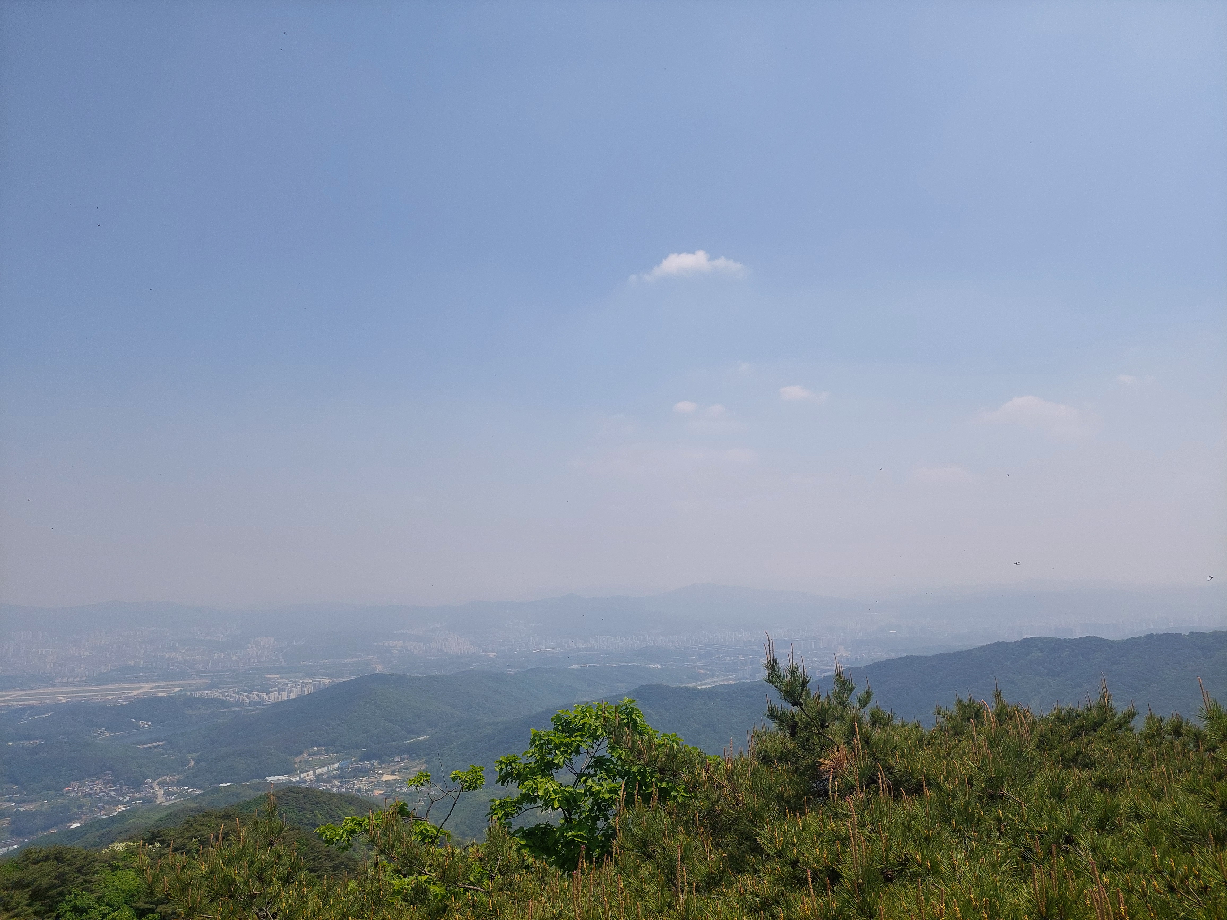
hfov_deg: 69.4
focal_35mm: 25
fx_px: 886
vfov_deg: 54.9
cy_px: 460
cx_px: 614
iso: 40
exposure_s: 1/2764
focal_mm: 5.23
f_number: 1.8
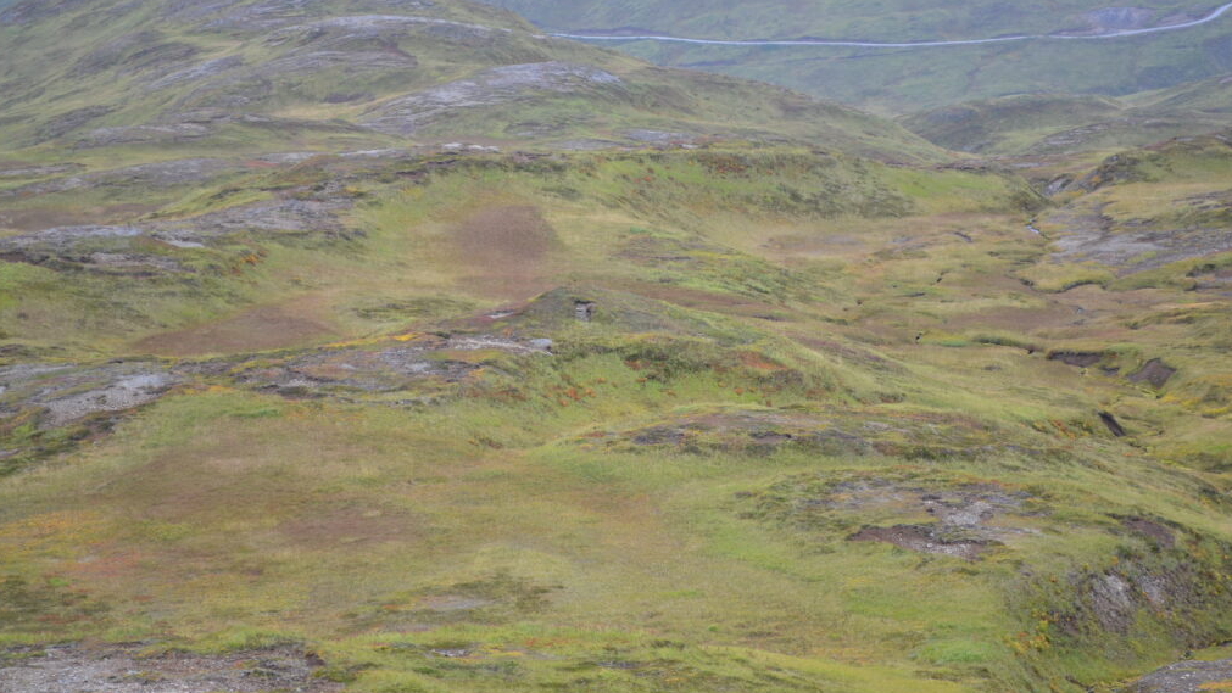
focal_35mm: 88
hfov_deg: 24.3
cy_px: 375
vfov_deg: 13.8
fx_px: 2860
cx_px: 611
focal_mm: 55
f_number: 5.6
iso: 200
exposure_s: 1/125
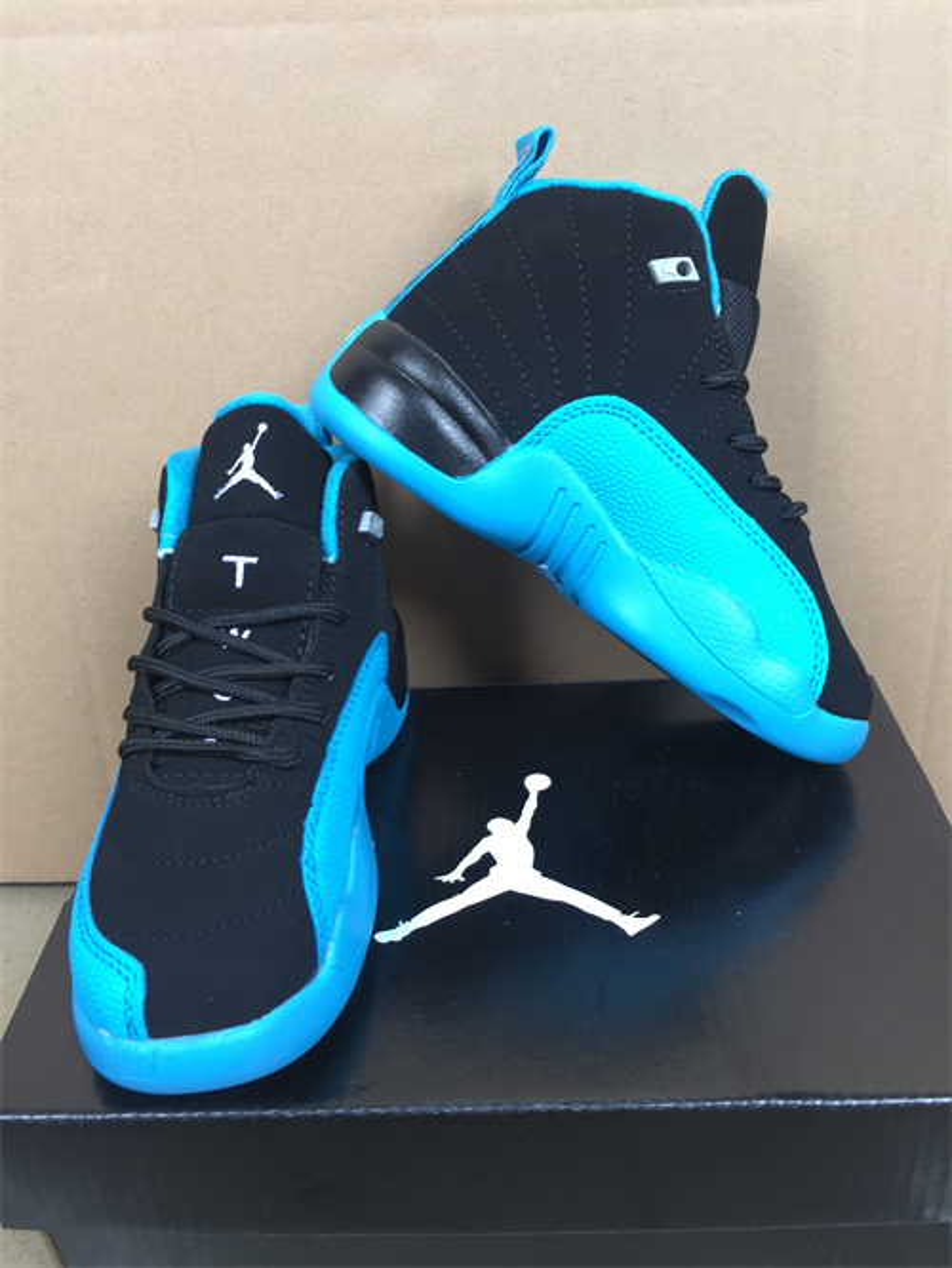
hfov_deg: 48.3
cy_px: 634
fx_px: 1063
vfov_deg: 61.6
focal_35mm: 29
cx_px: 476
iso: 40
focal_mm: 4.15
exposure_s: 1/50
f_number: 2.2
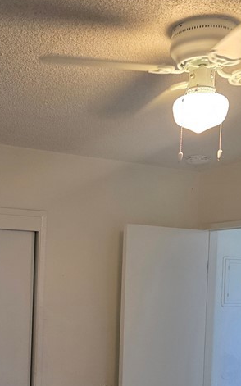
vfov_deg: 36.9
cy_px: 306
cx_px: 40
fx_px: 557
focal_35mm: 53
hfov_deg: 23.9
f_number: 1.7
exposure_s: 1/120
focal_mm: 6.3
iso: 250
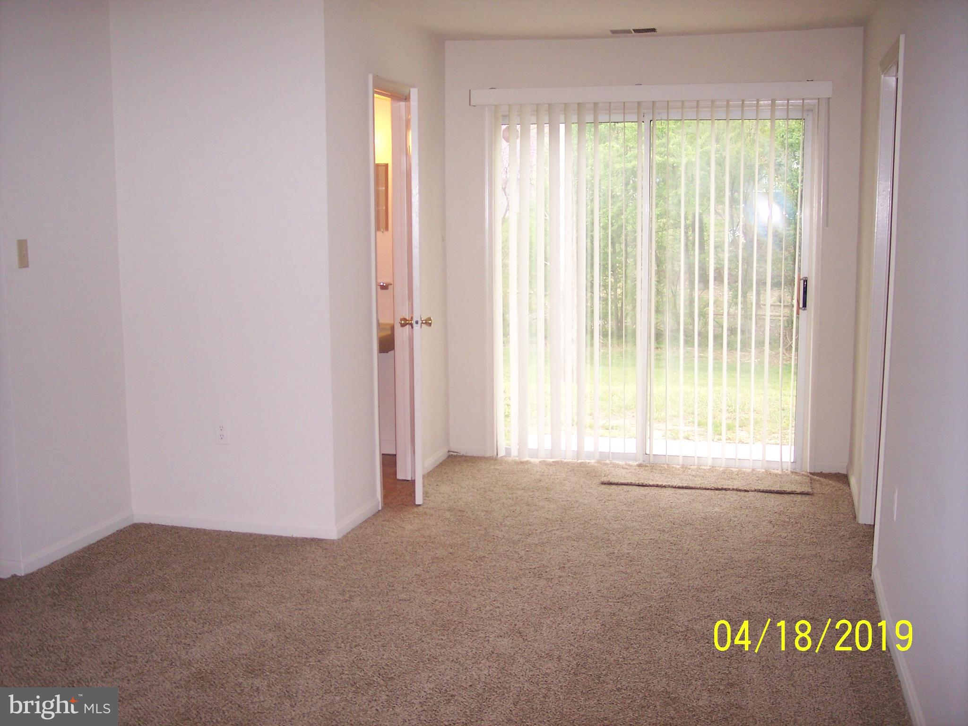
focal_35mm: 39
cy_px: 363
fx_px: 1091
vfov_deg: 36.8
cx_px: 484
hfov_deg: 47.9
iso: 140
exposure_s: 1/60
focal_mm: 8
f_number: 2.8
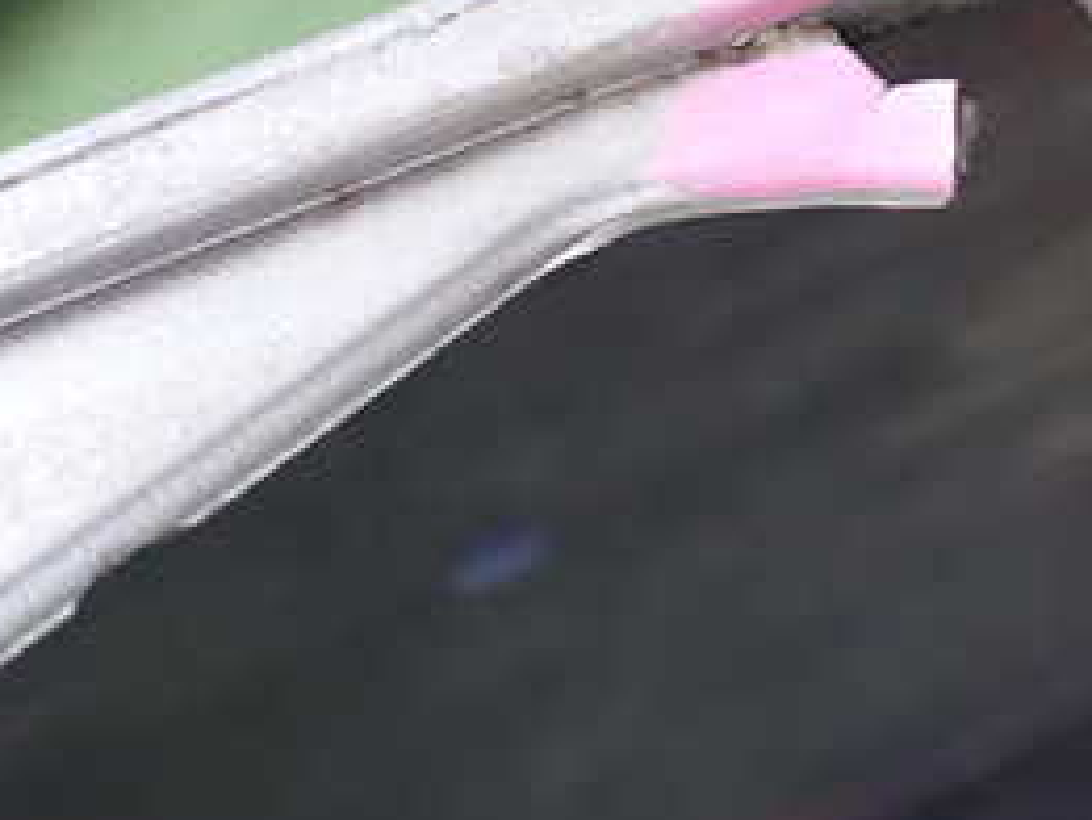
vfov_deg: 20.9
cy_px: 84
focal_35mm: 69
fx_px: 2178
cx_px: 1017
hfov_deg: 27.0
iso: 400
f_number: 2.3
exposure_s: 1/125
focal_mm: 5.4
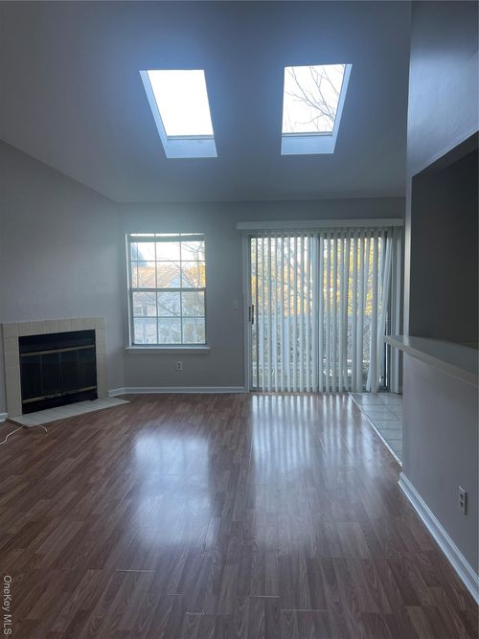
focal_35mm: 26
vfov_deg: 67.3
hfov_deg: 53.0
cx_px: 240
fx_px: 480
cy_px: 320
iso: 64
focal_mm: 5.7
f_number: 1.5
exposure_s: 1/121
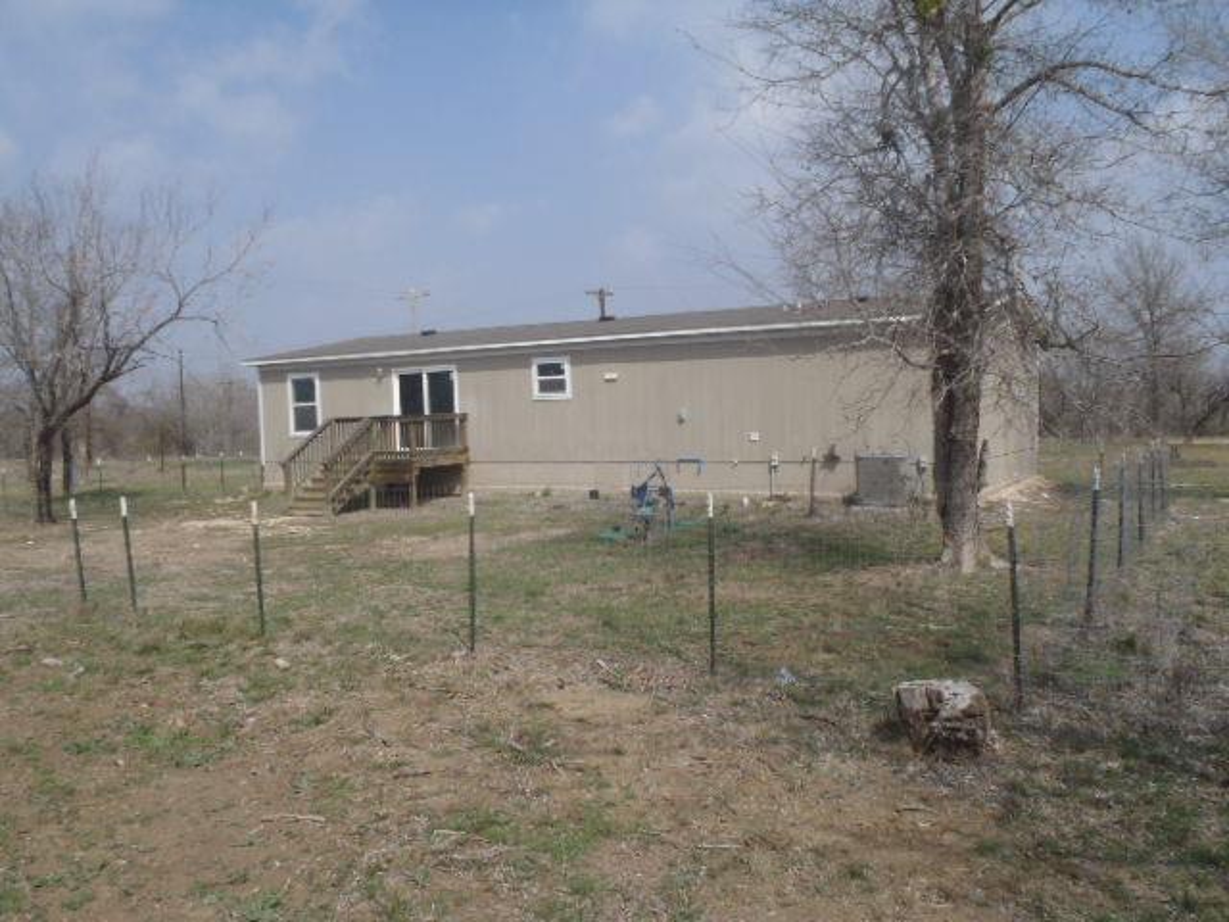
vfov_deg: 49.7
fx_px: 994
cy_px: 461
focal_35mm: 28
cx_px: 614
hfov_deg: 63.4
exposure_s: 1/1000
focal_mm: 5
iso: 80
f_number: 3.9
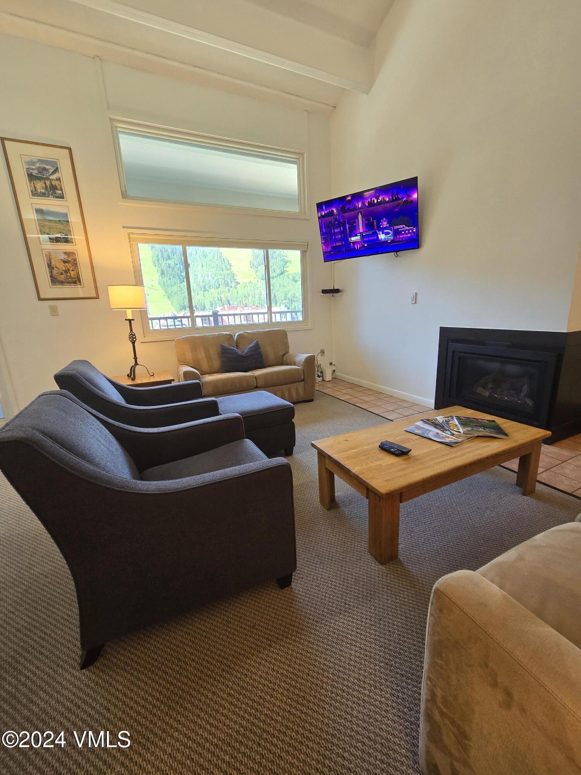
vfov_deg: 106.2
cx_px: 290
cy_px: 388
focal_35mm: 13
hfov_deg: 89.9
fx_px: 291
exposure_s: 1/60
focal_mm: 2.2
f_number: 2.2
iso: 160
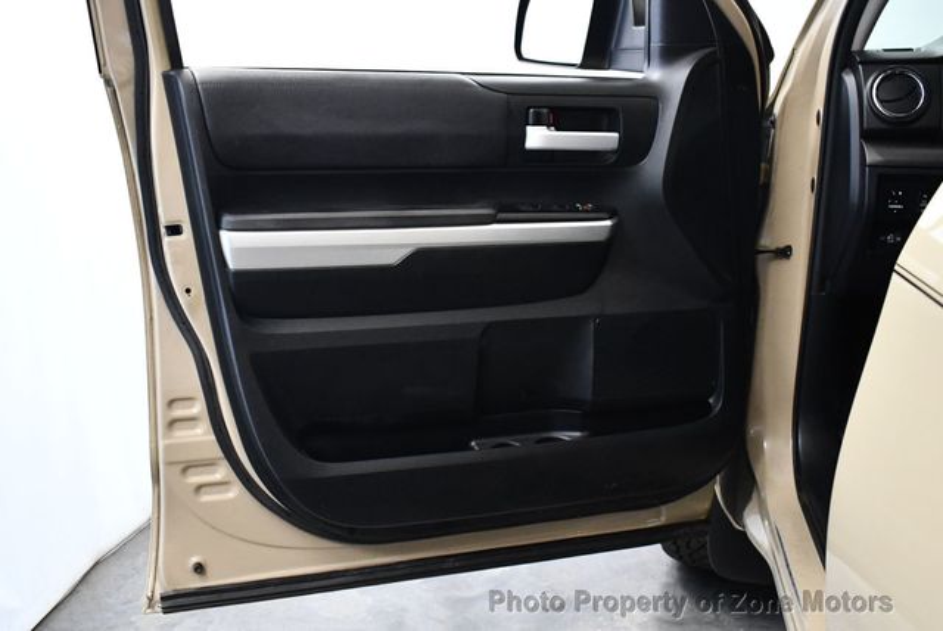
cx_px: 472
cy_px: 316
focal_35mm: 36
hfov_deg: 53.1
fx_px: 944
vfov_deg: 36.9
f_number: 3.5
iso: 2800
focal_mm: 18
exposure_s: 1/125
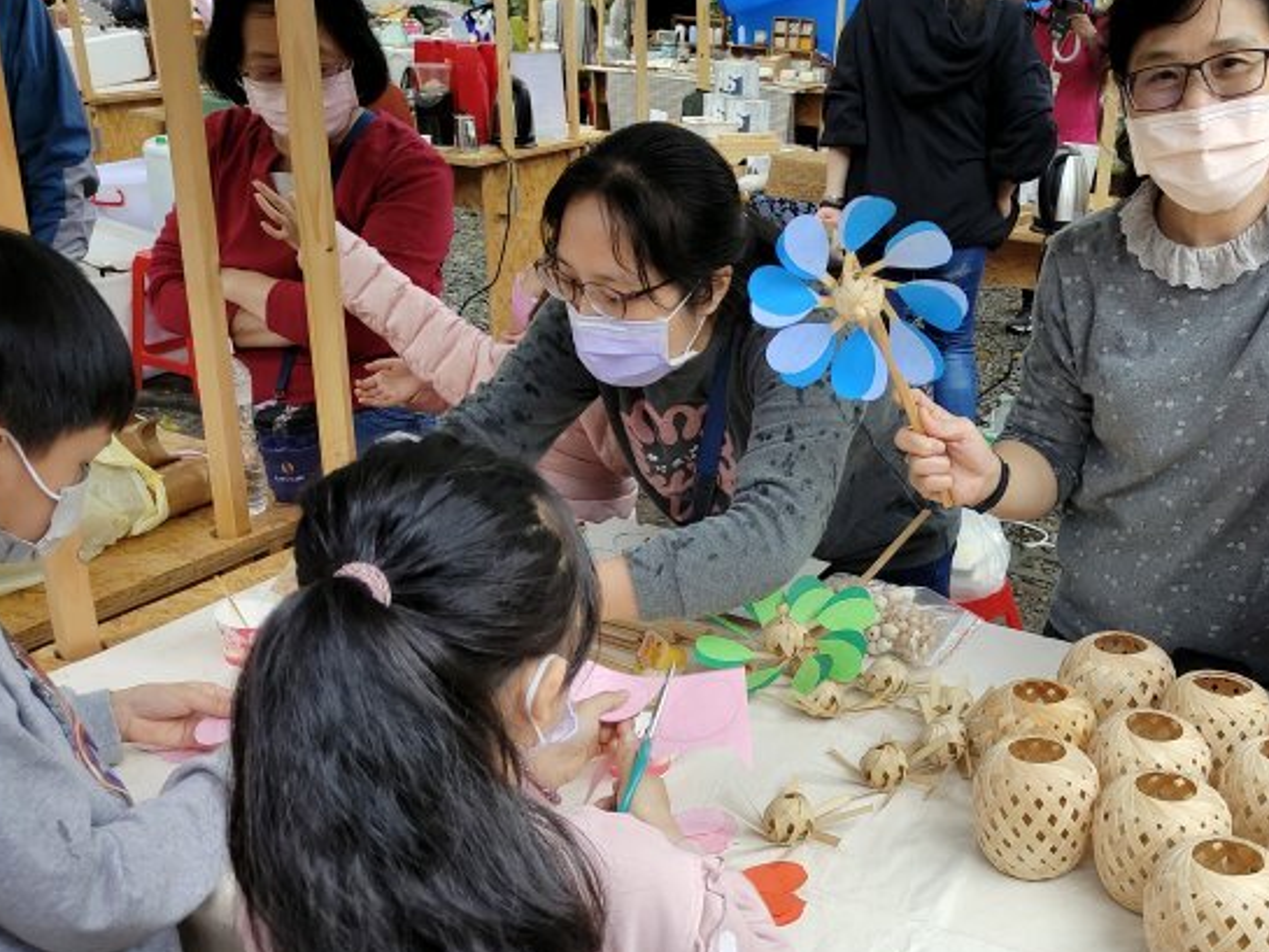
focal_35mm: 39
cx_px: 820
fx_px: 1430
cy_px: 647
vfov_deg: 36.4
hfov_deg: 47.3
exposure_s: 1/186
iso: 88
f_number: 1.6
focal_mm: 4.75
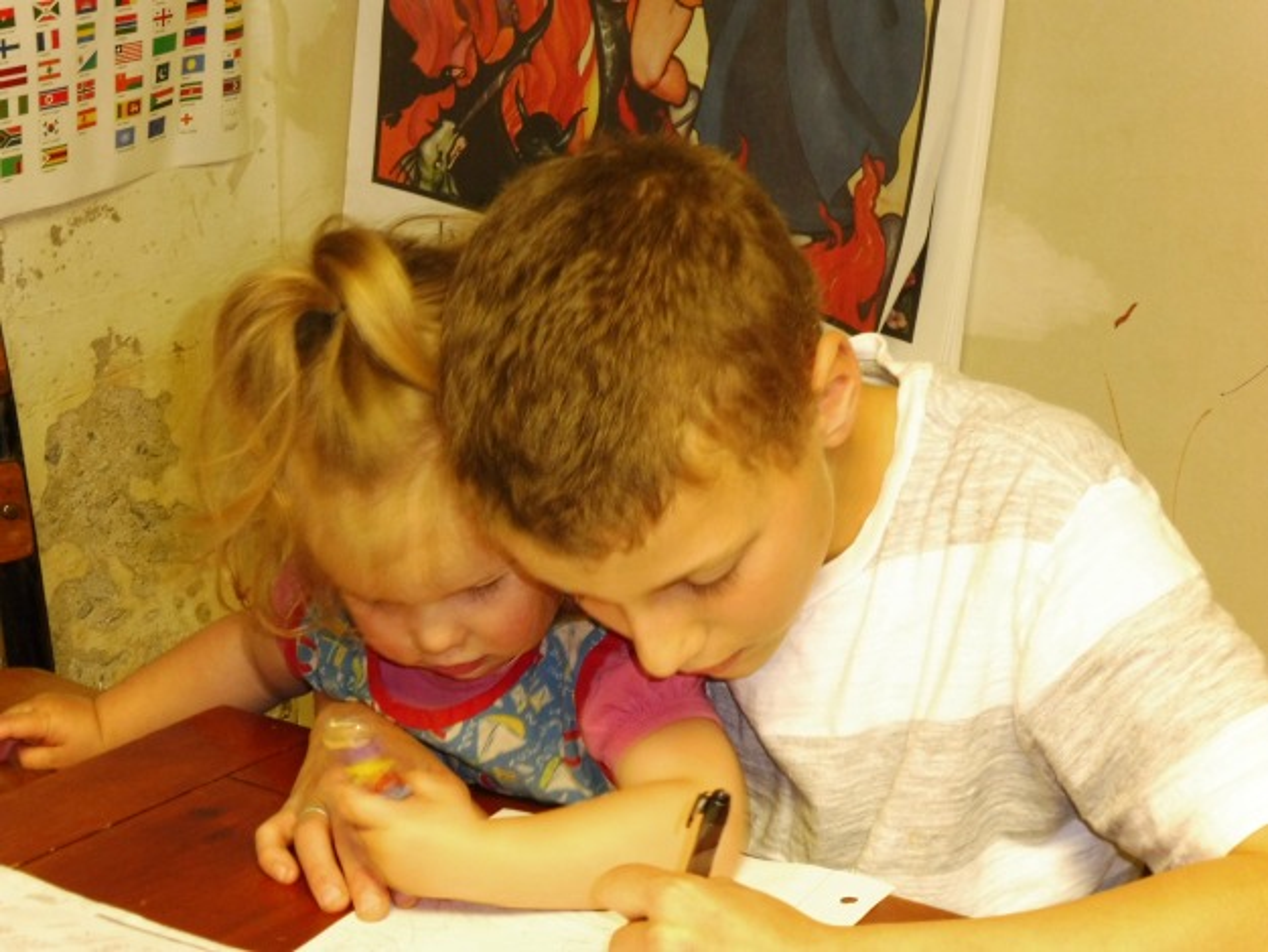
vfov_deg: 16.4
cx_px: 634
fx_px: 3297
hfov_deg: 21.8
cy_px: 476
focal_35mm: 90
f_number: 5.2
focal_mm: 16.1
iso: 400
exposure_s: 1/10
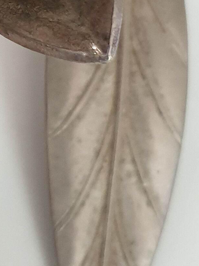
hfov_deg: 11.4
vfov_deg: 14.9
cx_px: -6
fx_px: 981
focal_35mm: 128
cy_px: -55
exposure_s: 1/34
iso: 250
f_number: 1.5
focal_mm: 4.3
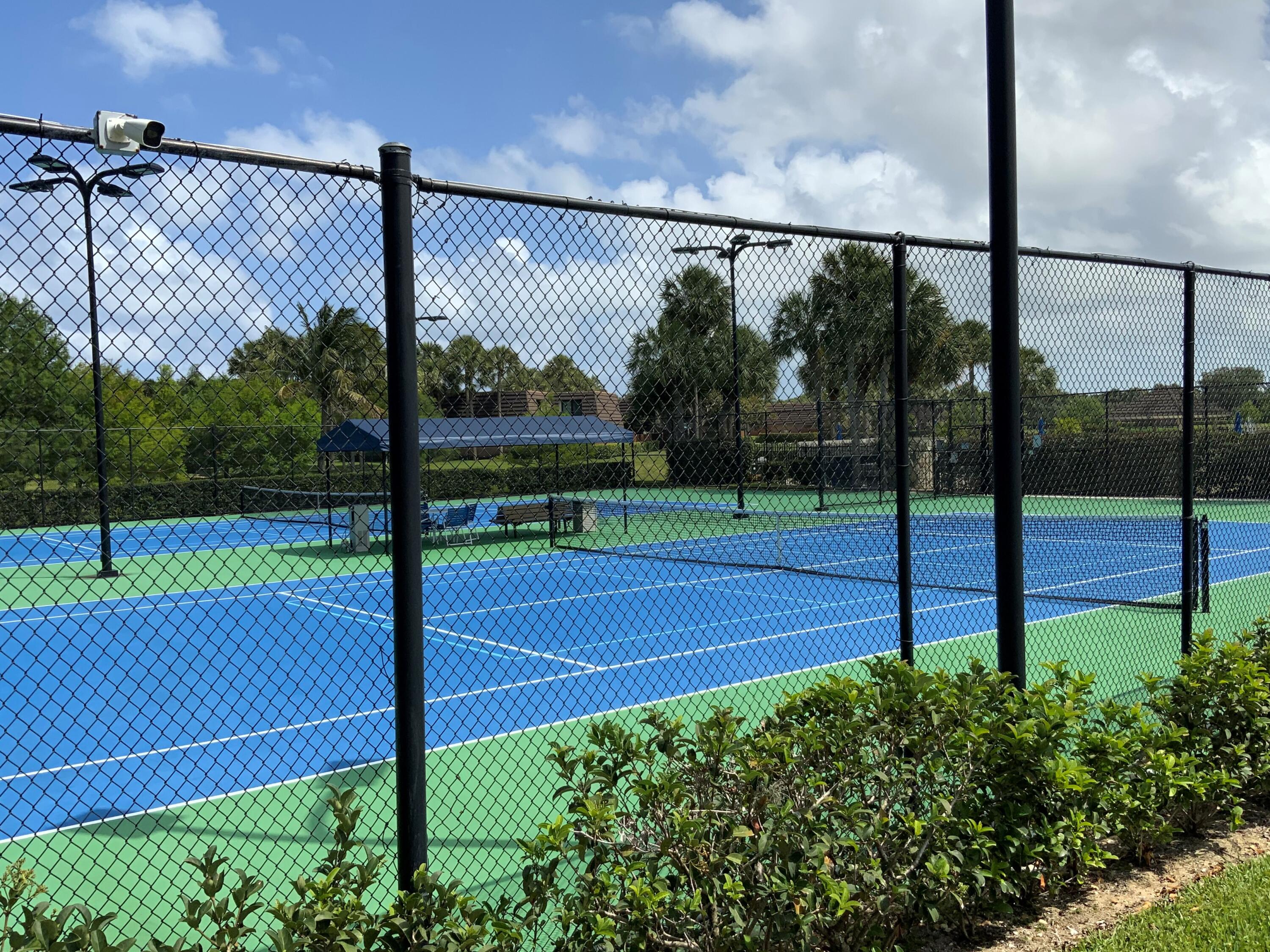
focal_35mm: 29
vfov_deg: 48.2
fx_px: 1064
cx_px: 635
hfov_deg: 61.7
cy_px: 476
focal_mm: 3
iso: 16
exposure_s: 1/2538
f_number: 1.8
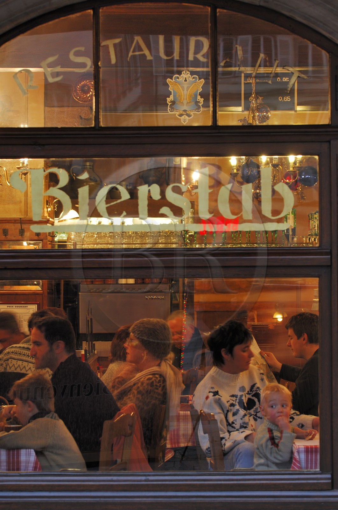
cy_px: 255
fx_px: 2013
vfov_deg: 14.4
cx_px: 169
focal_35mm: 142
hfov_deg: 9.6
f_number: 6.3
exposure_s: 1/2
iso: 100
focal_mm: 95
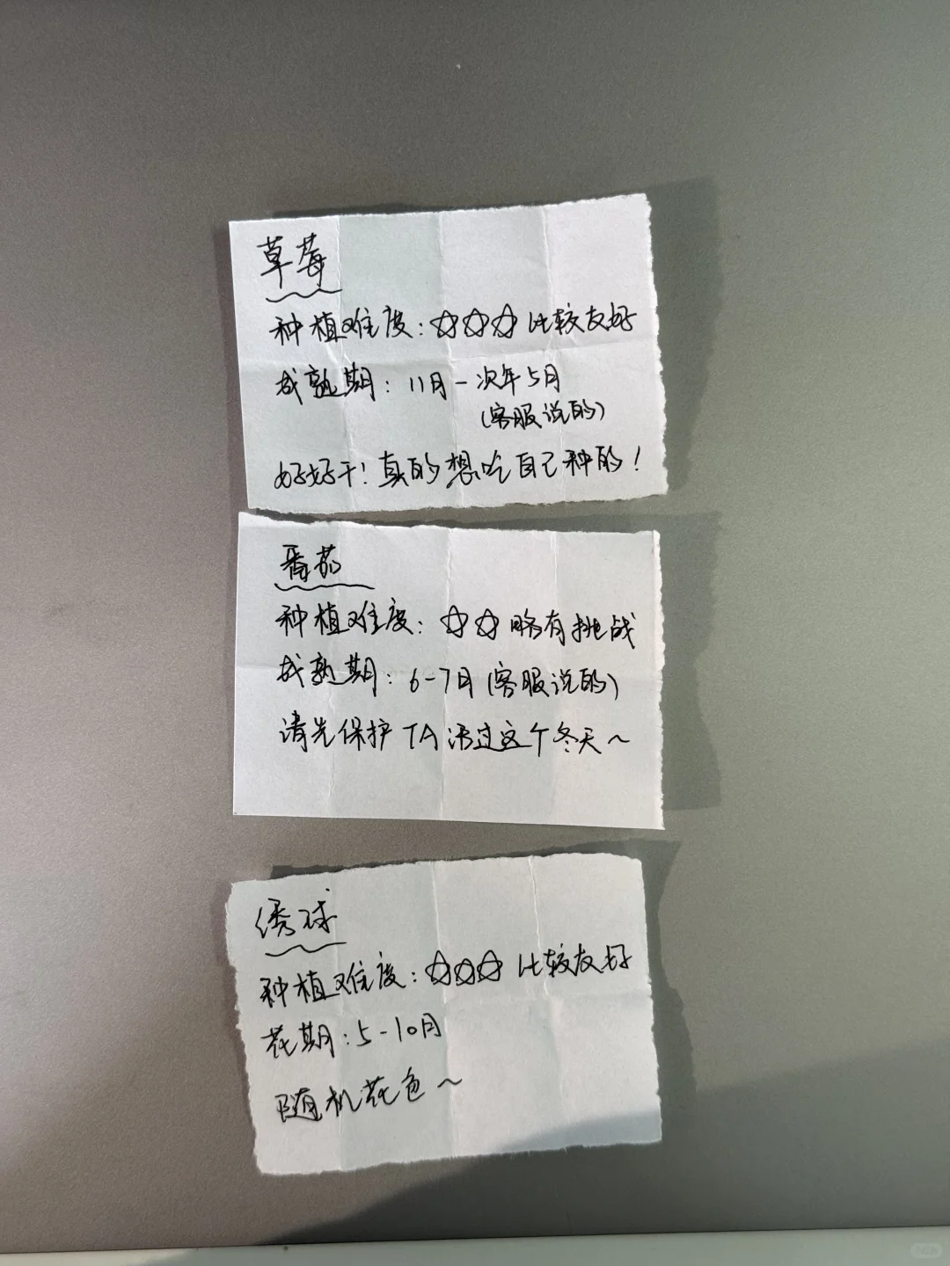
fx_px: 1756
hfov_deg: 30.3
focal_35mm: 48
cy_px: 633
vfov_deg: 39.7
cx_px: 475
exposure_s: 1/112
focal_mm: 6.76
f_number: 1.78
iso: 100
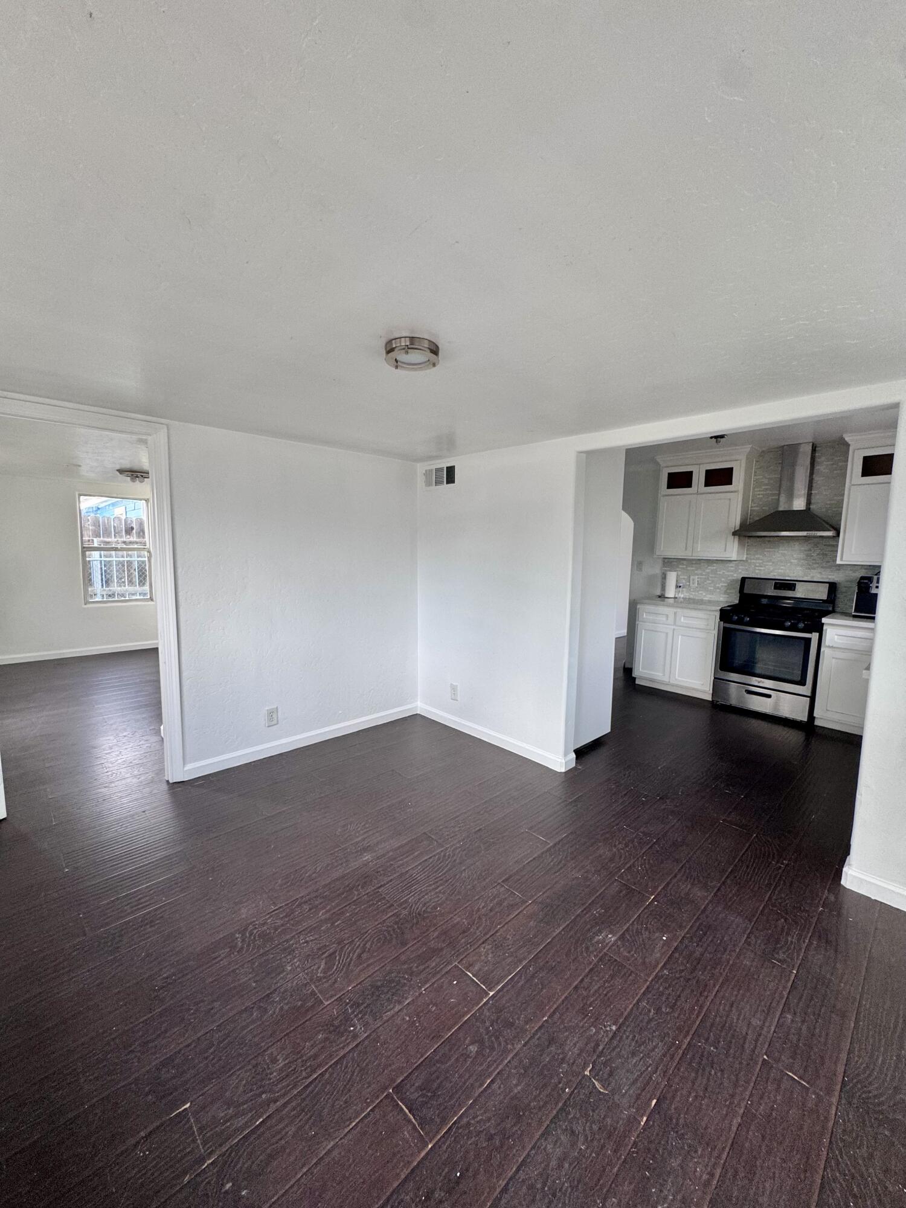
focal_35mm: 14
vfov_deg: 102.1
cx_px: 453
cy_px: 604
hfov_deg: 85.7
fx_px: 489
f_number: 2.2
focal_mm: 2.22
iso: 100
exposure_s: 1/99
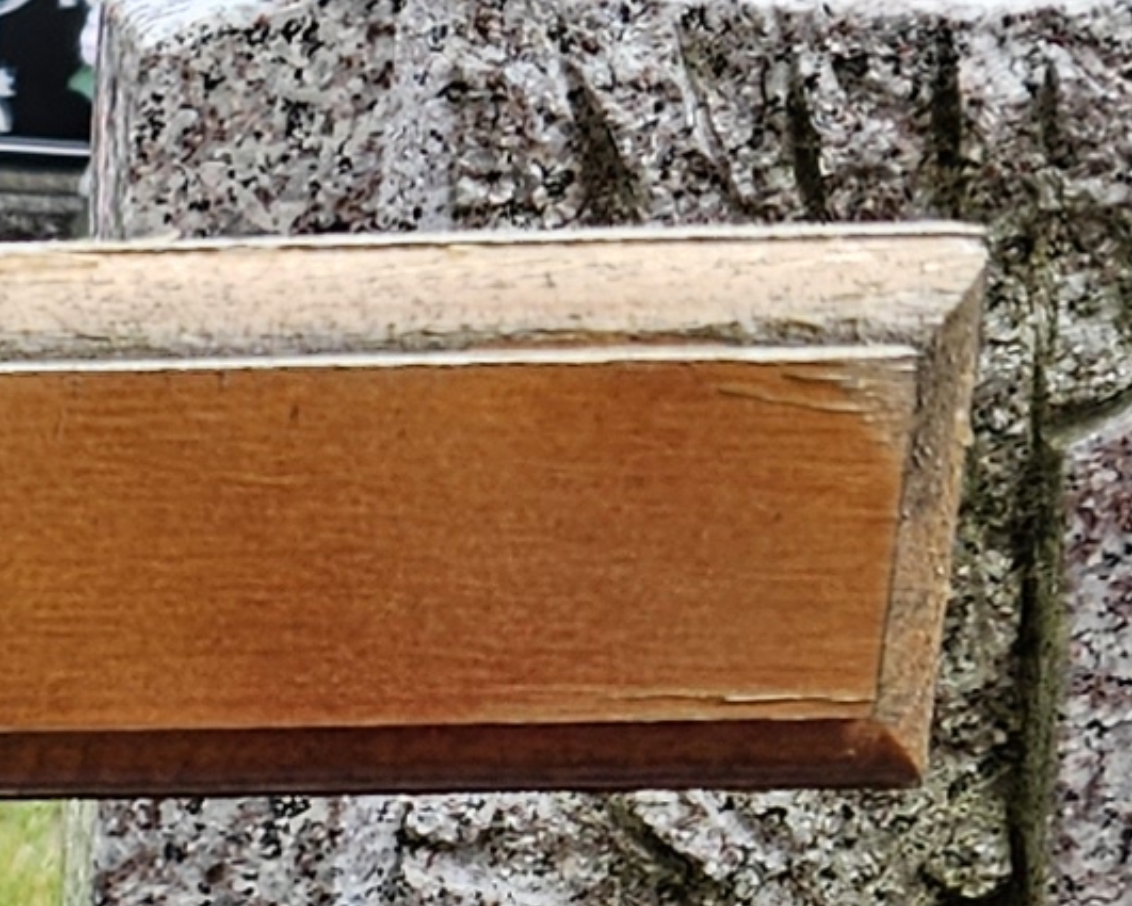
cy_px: 1641
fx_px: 5663
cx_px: -1642
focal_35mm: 169
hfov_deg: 9.9
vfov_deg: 8.8
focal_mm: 5.4
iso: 25
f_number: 1.8
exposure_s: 1/321
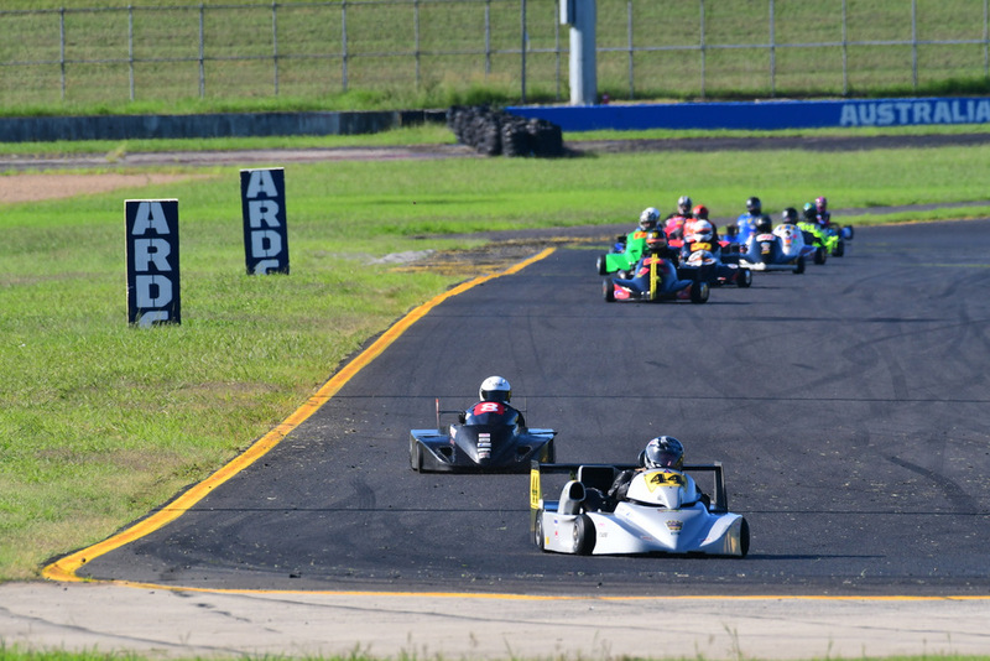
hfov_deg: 2.9
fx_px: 19806
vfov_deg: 1.9
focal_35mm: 720
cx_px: 495
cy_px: 330
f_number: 10
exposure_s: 1/640
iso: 500
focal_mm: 480
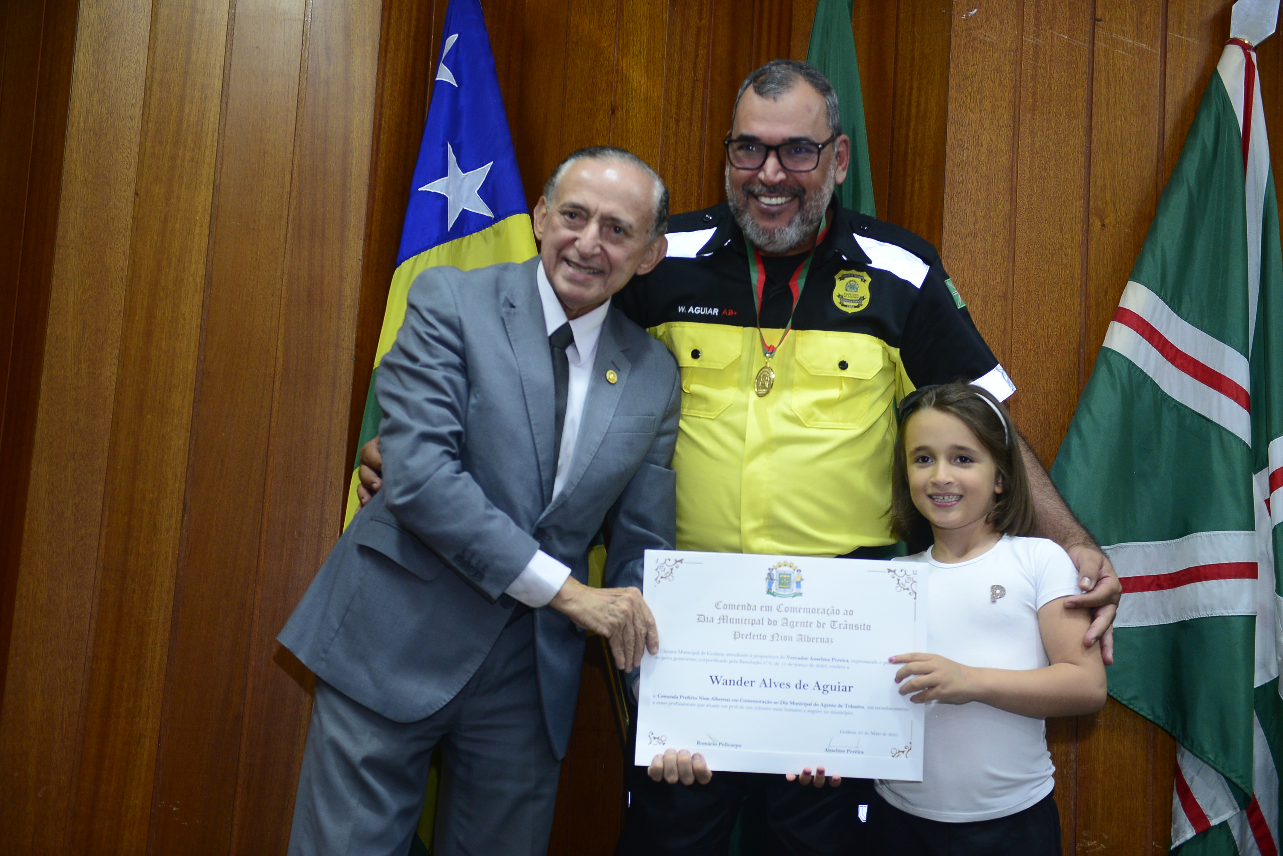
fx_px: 1854
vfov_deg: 26.0
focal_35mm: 52
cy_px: 428
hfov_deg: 38.2
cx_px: 642
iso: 1600
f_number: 2.8
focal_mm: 52
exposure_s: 1/125
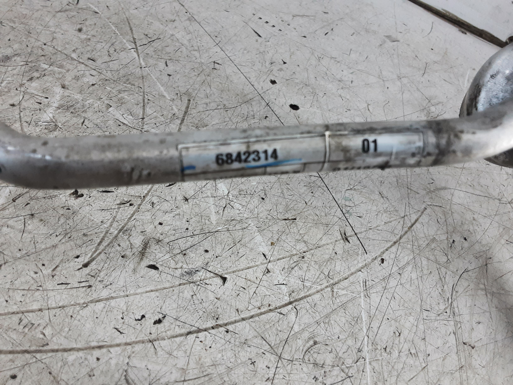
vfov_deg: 51.4
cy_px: 192
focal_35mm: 27
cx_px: 256
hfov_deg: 65.3
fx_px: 400
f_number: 1.9
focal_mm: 2.91
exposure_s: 1/50
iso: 125
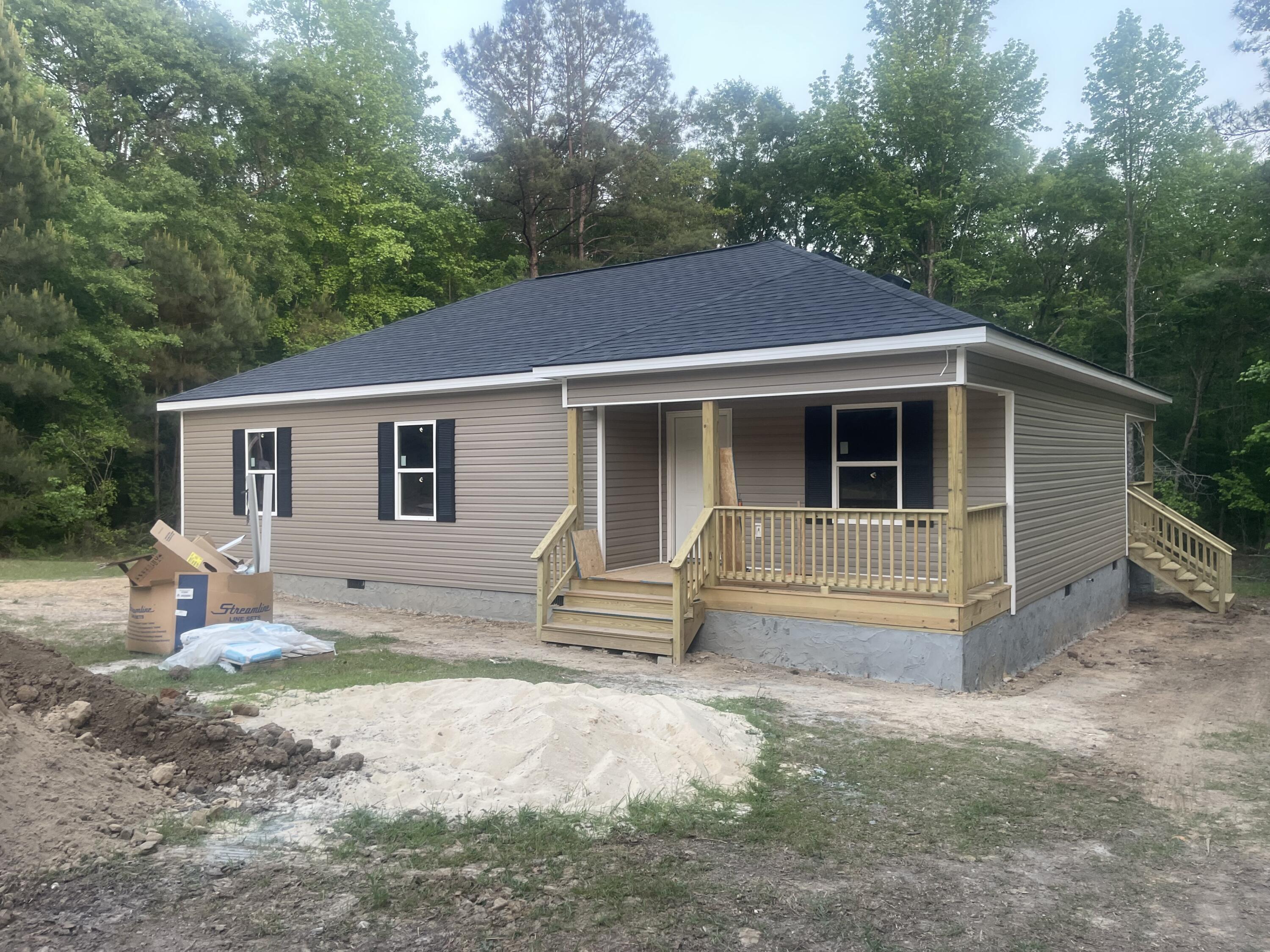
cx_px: 635
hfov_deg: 69.4
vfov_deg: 54.9
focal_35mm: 25
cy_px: 476
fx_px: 917
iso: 125
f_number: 1.6
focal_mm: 5.1
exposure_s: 1/121
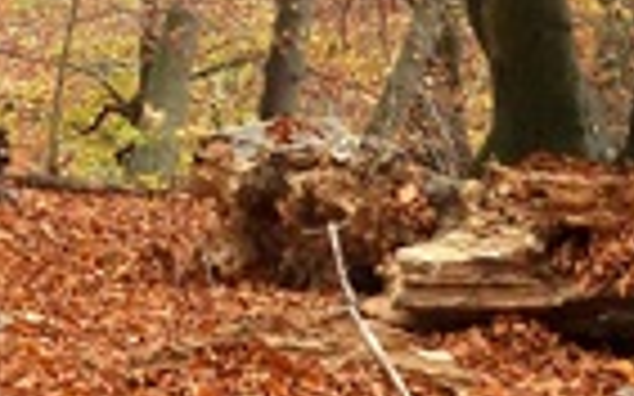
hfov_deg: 8.0
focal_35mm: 258
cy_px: -918
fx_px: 4456
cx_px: -315
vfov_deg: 4.8
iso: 100
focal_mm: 7.7
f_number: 3.2
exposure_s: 1/100
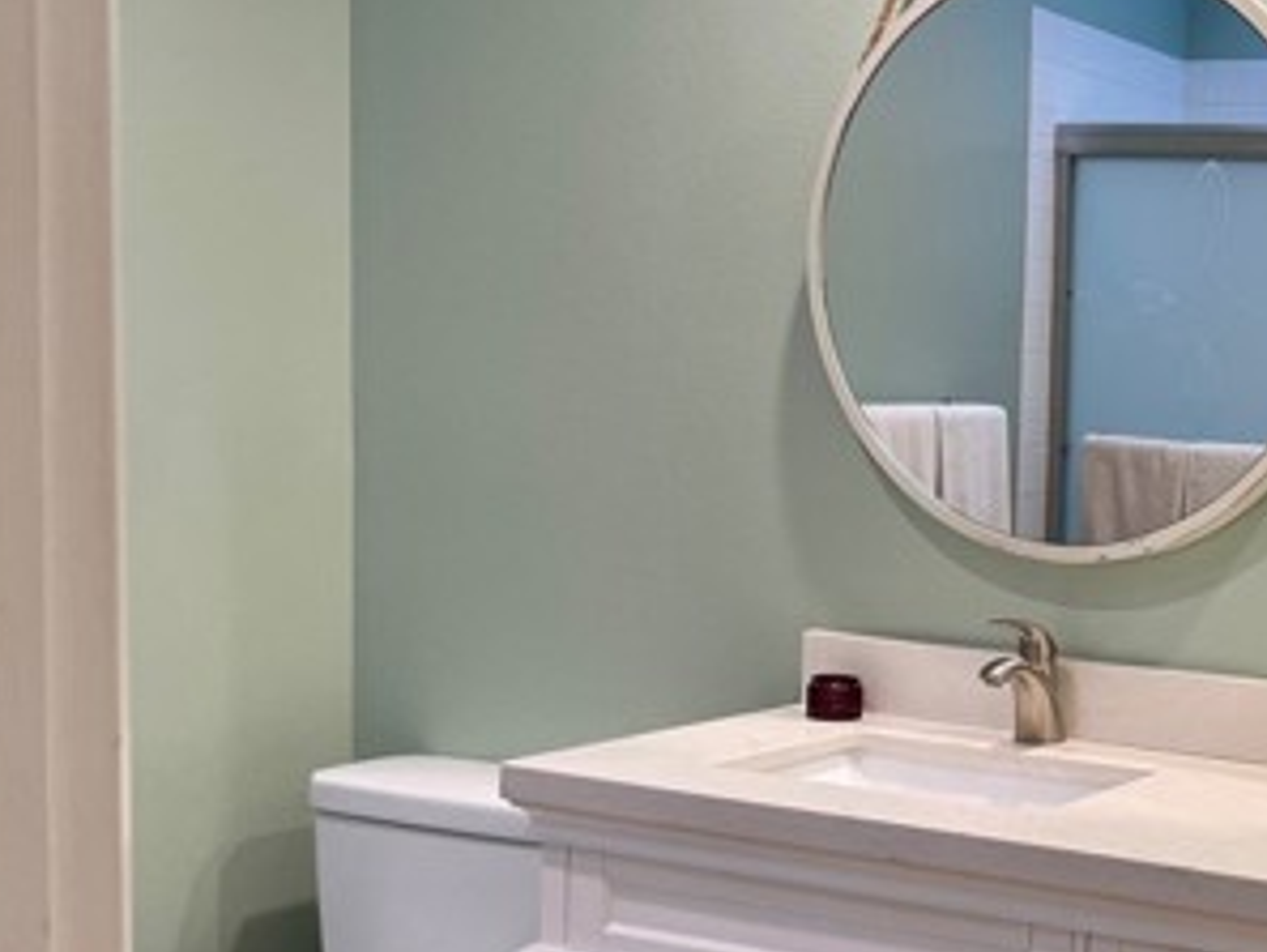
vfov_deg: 26.0
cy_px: 598
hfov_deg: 31.9
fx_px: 2051
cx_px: 1237
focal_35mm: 56
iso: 100
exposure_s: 1/120
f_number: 1.6
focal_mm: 4.2
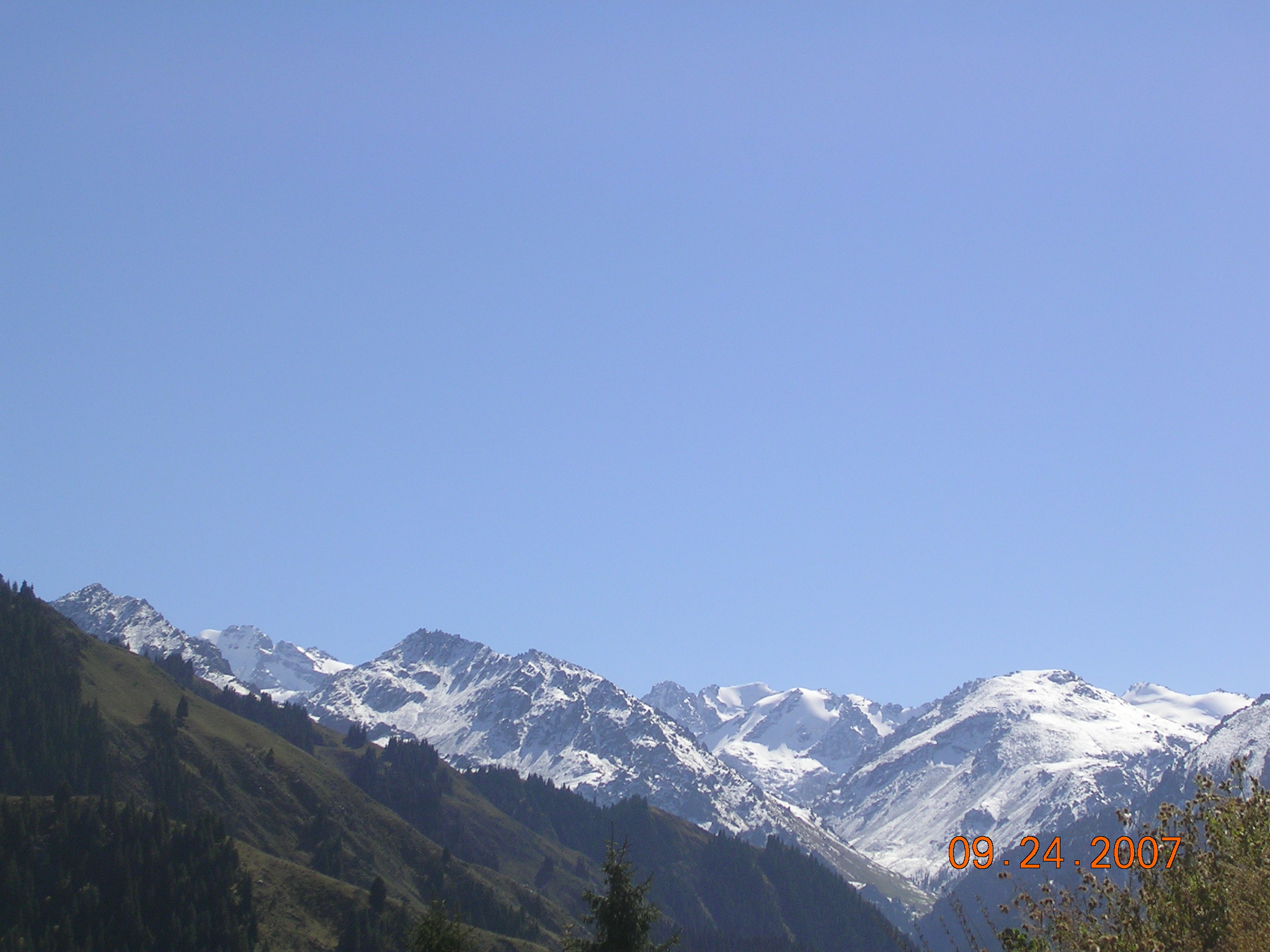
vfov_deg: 17.2
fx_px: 3155
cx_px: 635
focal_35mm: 86
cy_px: 476
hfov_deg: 22.8
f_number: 4.1
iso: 50
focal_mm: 13
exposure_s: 1/920
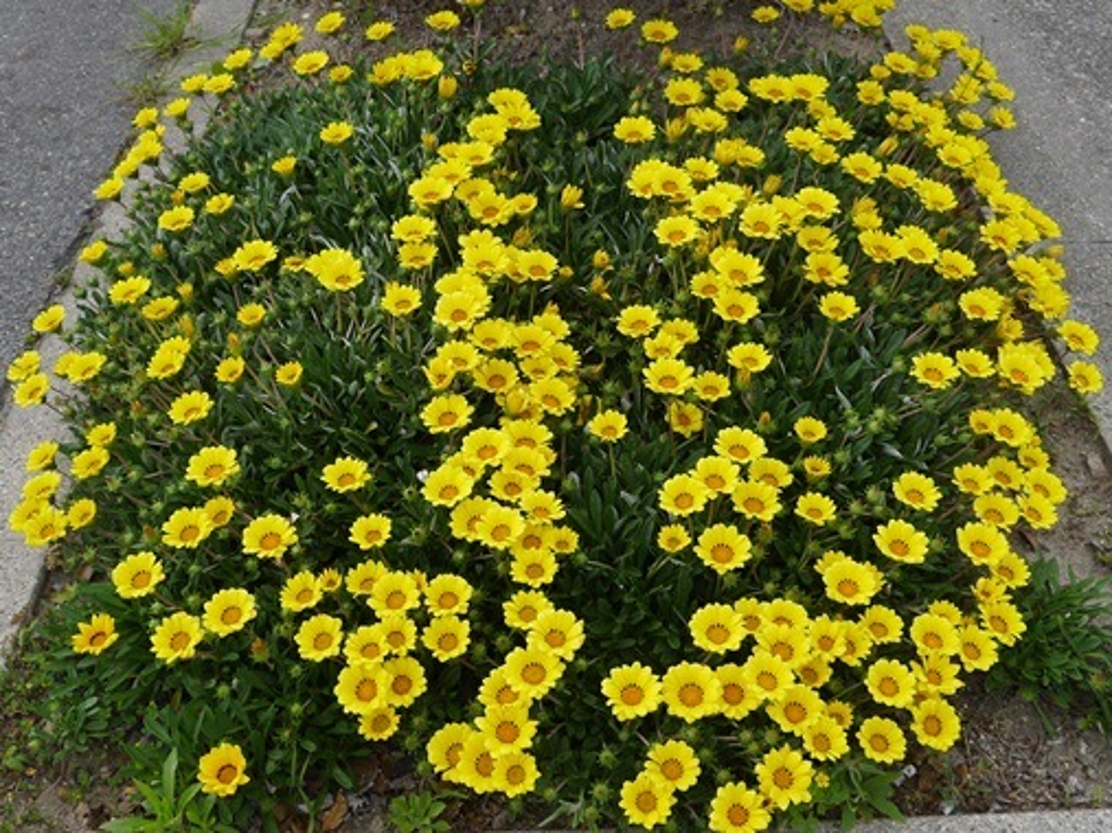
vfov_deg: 36.8
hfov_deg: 47.9
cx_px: 556
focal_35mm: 39
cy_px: 416
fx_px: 1253
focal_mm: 14
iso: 160
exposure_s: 1/200
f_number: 5
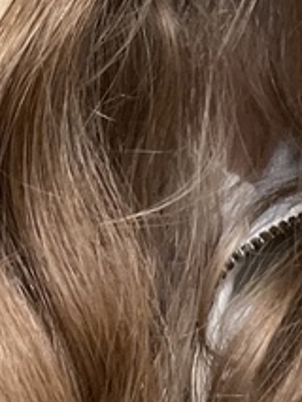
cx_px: 340
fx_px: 1673
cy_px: -270
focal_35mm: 144
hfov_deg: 10.2
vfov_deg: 12.7
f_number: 2.2
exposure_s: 1/40
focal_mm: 2.71
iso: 400
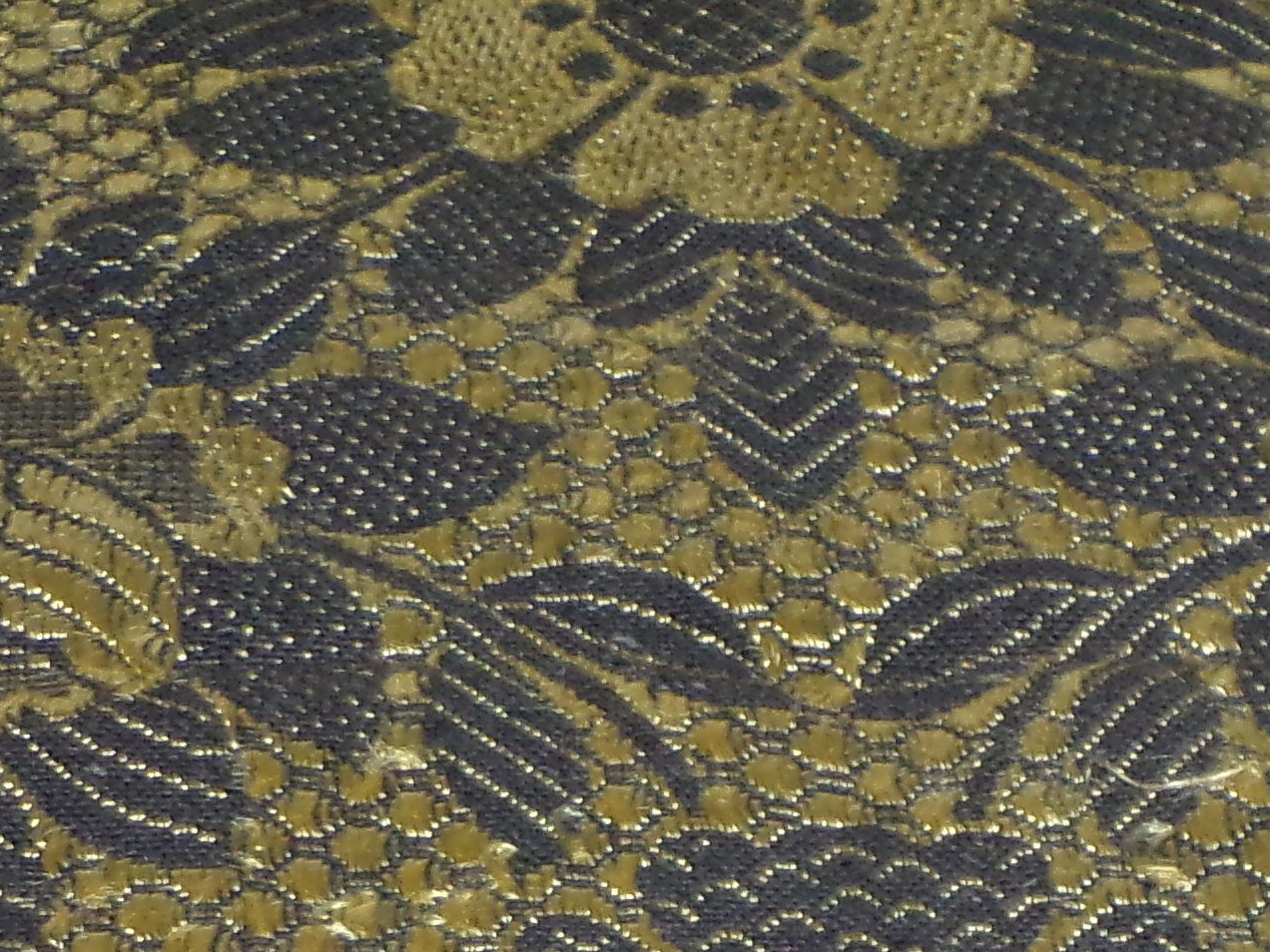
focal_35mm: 134
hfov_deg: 14.7
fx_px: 4916
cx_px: 941
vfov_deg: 10.5
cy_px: 1644
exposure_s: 1/34
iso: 200
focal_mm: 6.6
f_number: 3.3
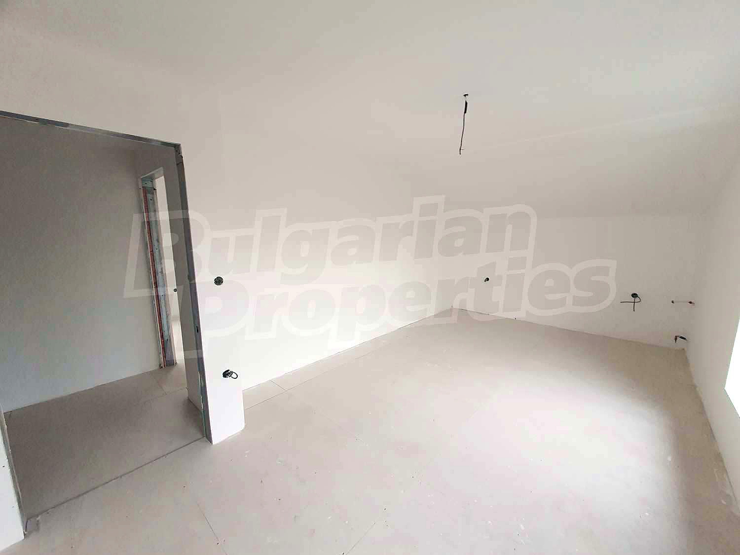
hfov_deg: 106.2
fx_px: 278
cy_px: 278
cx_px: 370
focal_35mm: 13
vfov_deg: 89.9
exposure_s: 1/50
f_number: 2.2
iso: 125
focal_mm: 1.8
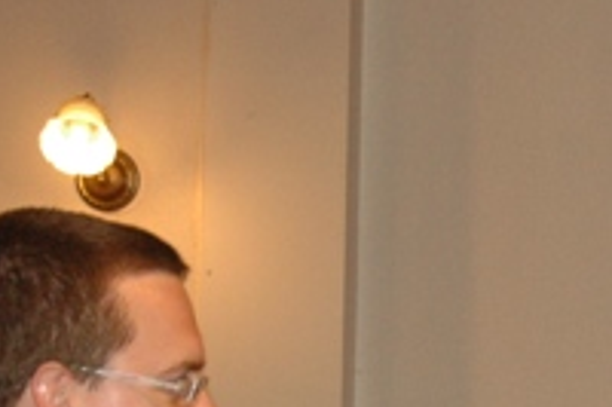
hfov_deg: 13.3
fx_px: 2548
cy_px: 640
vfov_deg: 8.9
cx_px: 722
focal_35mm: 150
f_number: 4
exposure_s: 1/60
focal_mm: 25
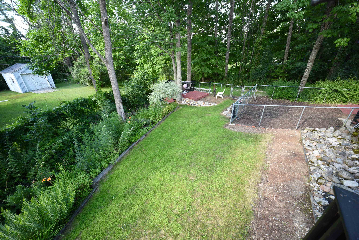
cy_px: 120
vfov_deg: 81.2
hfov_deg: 104.2
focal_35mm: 14
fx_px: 140
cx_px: 180
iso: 320
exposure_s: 1/160
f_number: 2.8
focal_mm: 14
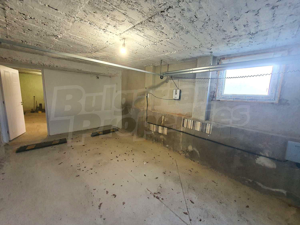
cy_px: 112
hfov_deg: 106.2
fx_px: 113
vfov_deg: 89.9
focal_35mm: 13
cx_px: 150
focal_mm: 1.8
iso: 400
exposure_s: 1/33
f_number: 2.2
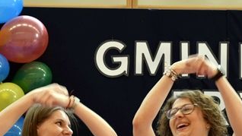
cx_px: 202
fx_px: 1200
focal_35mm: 187
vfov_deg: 6.5
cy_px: 128
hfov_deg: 11.5
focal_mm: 42
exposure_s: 1/100
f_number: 4.8
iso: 360
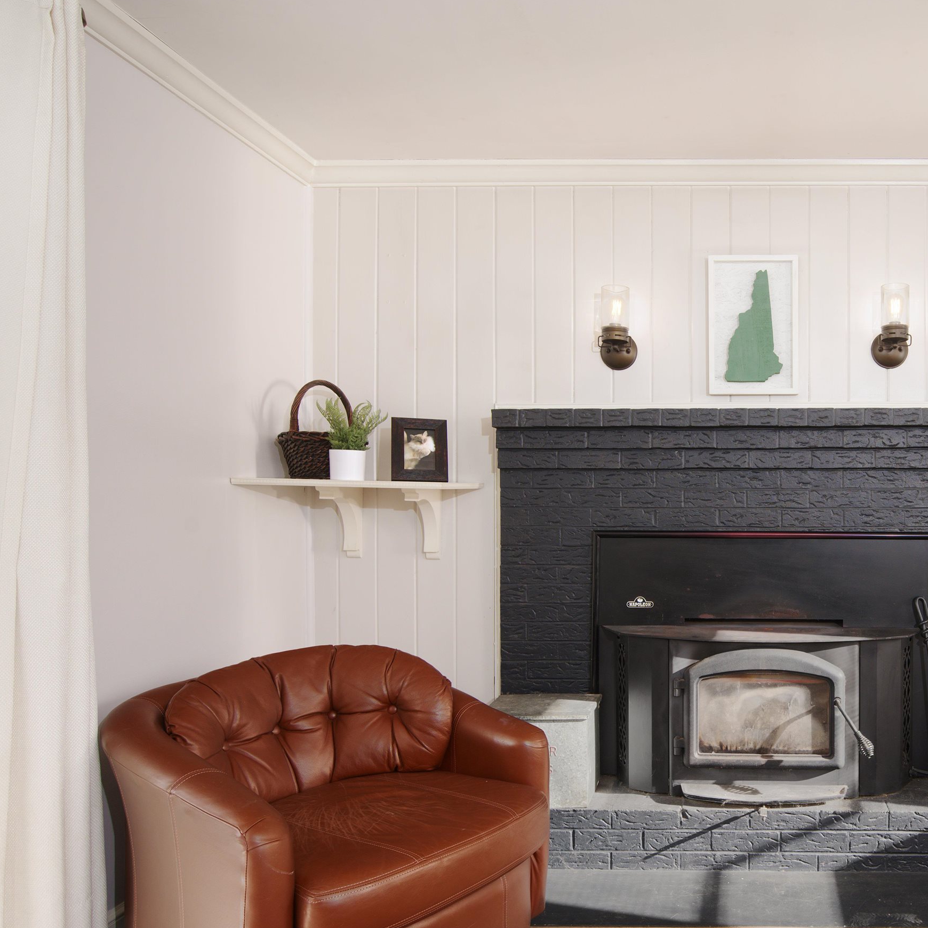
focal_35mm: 27
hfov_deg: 55.0
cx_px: 740
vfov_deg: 59.0
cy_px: 508
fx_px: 819
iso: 320
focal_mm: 18
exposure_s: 1/4
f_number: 7.1
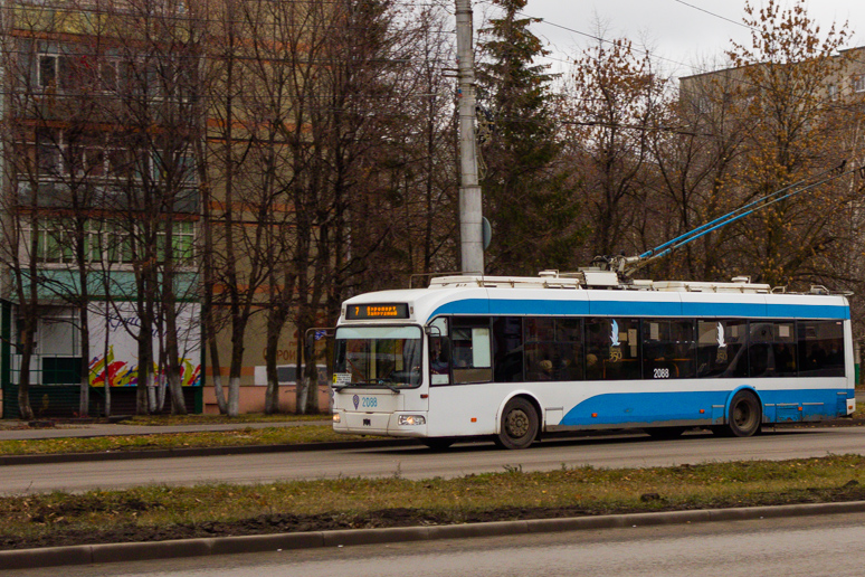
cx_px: 562
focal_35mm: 76
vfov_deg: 17.8
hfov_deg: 26.5
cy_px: 143
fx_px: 1826
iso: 200
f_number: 4.5
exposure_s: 1/250
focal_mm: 18.02
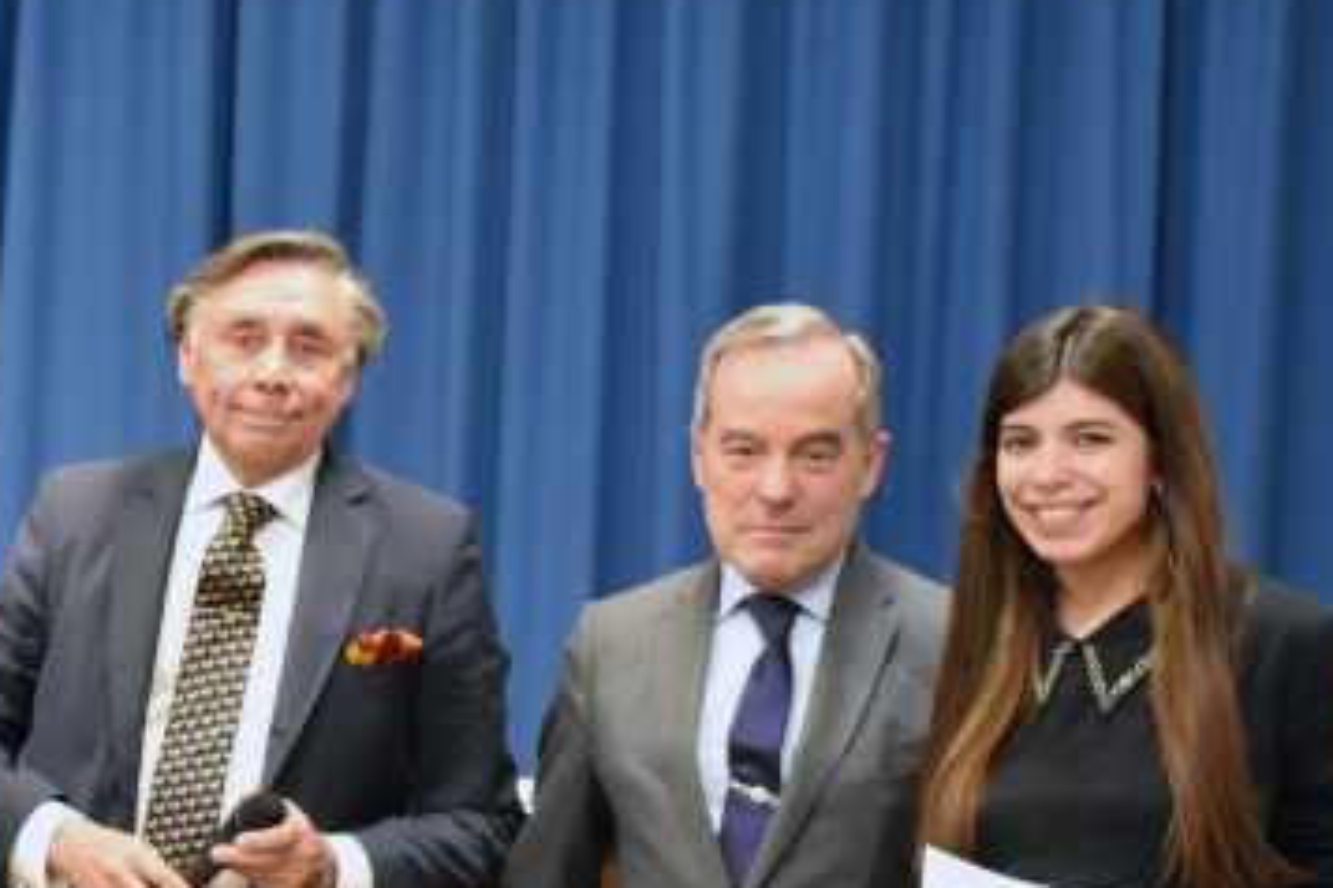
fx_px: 4147
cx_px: -116
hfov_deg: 17.7
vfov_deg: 12.2
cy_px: 685
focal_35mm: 112
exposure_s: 1/60
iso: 1600
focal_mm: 26
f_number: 4
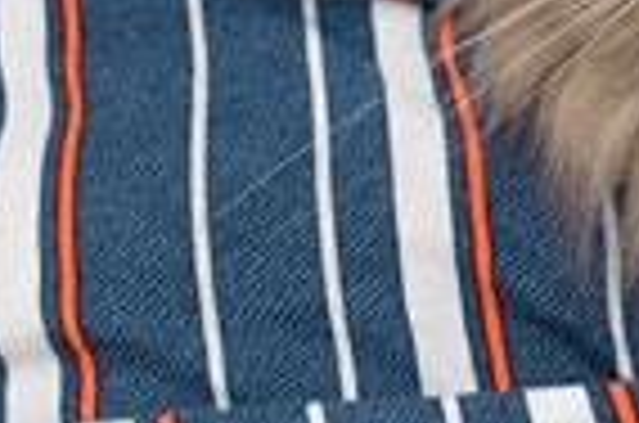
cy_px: -220
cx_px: 724
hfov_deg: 9.6
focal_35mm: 212
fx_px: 3755
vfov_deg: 6.4
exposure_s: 1/200
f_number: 4
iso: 100
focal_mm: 50
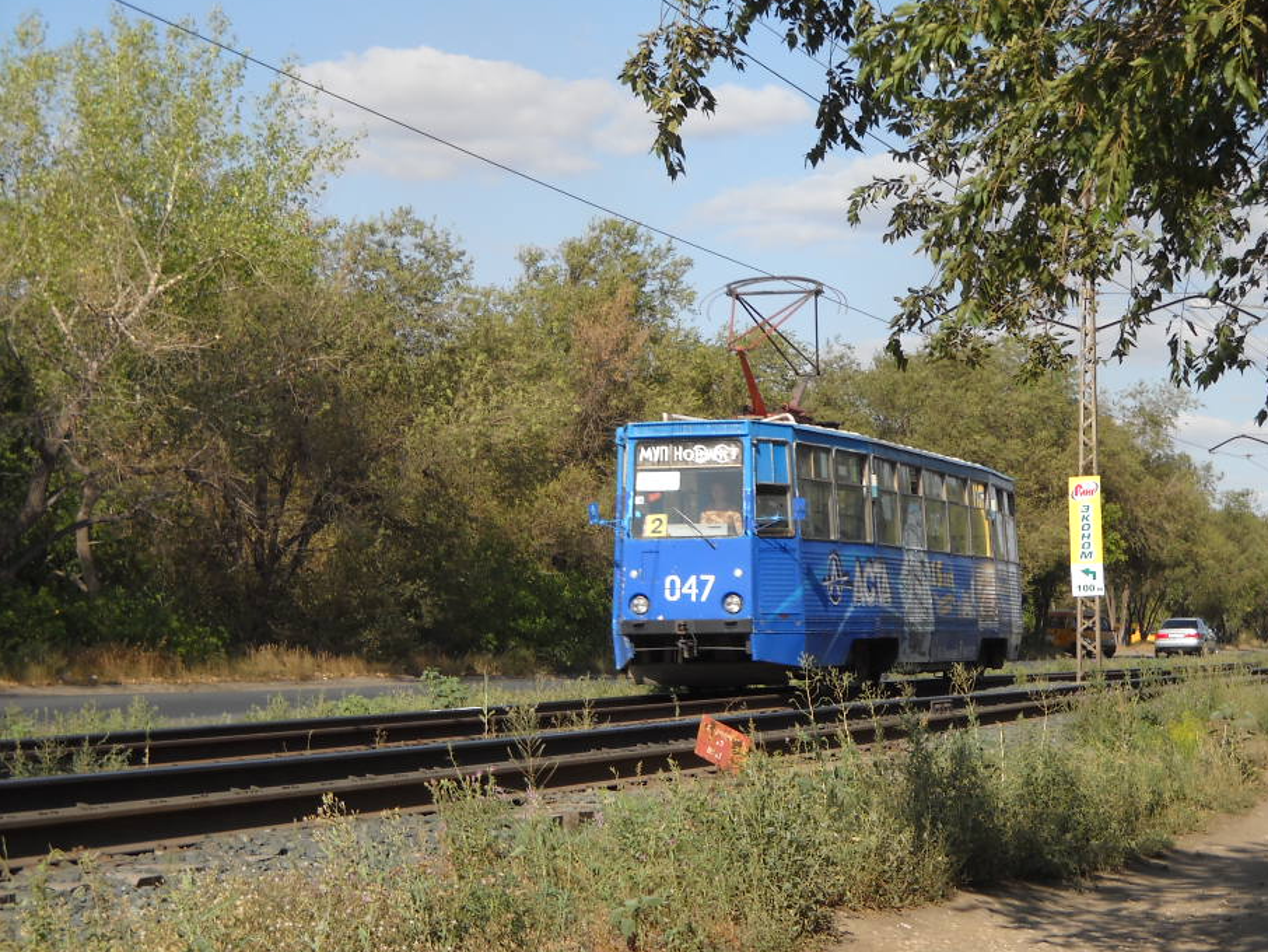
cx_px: 715
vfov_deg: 17.0
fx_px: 3188
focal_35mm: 87
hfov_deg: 22.5
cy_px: 517
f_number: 7.8
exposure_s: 1/141
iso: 64
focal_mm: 12.71
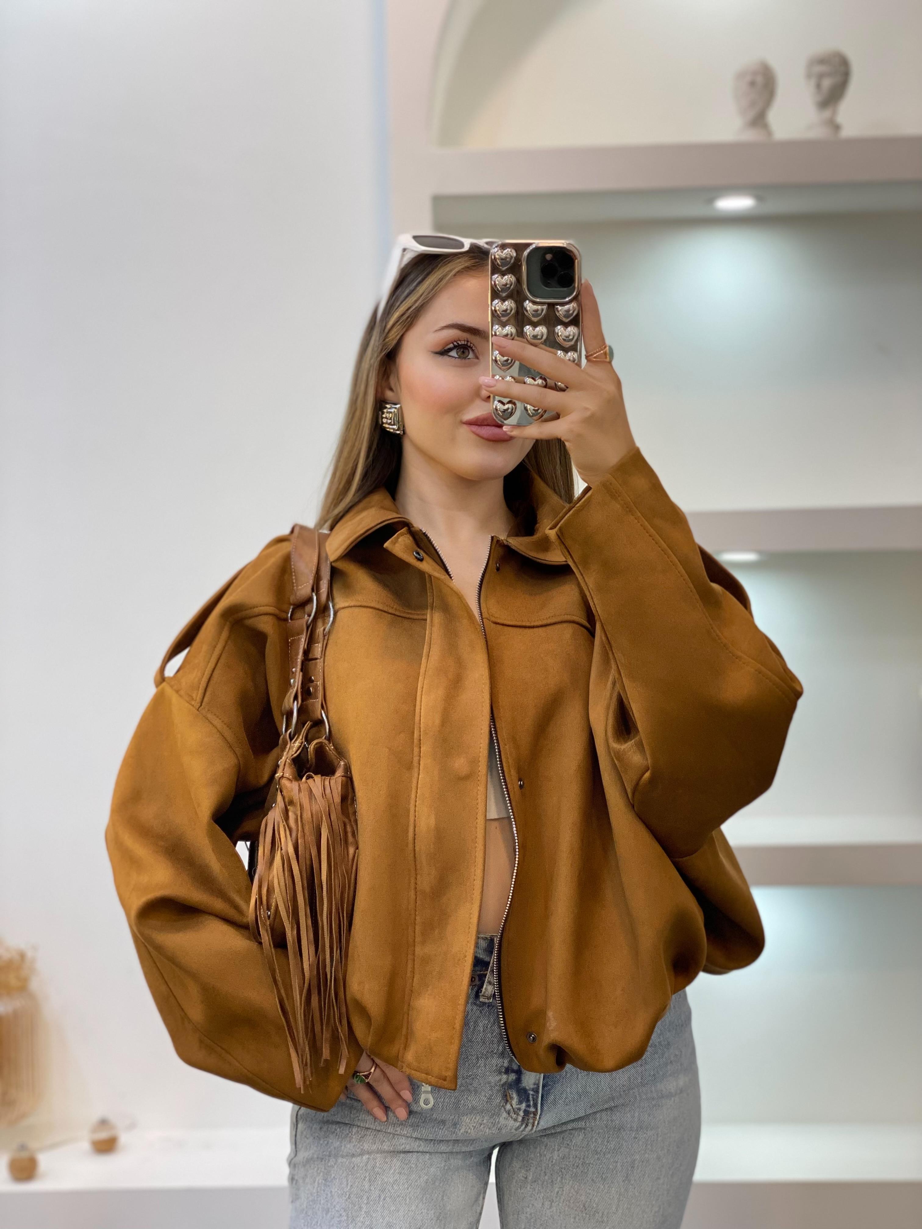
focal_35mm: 52
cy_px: 614
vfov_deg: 36.8
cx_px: 461
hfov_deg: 28.0
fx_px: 1847
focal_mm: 6
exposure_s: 1/100
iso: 100
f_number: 2
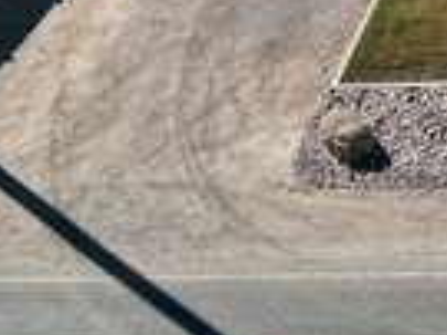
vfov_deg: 12.4
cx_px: 765
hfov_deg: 15.3
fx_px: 1471
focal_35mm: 114
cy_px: -149
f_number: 1.7
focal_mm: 6.72
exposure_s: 1/3000
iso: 130
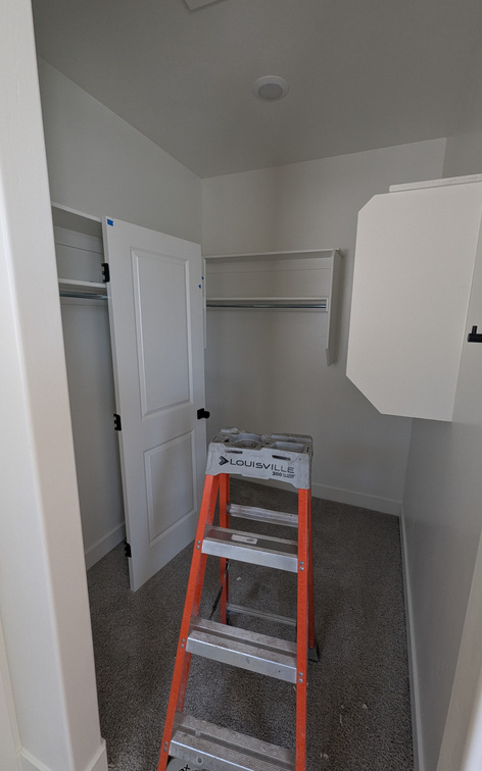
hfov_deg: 78.5
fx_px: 294
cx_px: 252
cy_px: 383
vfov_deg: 105.3
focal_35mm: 14
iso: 60
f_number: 2.2
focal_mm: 1.95
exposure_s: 1/40
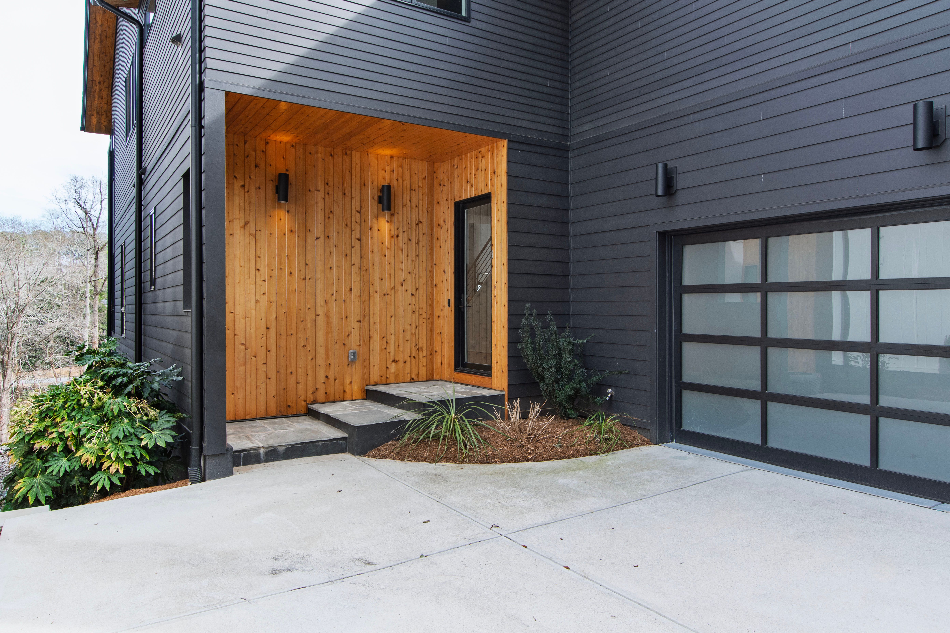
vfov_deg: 56.1
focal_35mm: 22
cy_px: 316
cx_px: 475
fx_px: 594
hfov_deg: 77.3
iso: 200
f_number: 8
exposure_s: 1/60
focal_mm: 15
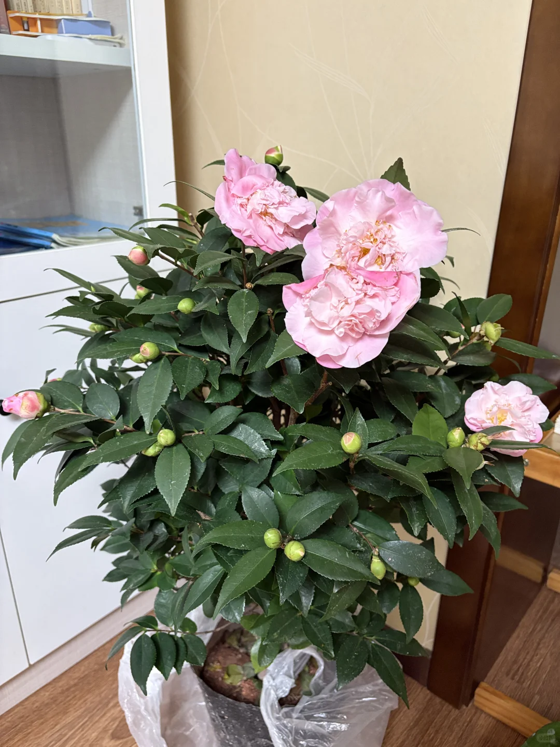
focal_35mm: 26
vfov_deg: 67.3
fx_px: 561
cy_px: 374
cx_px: 280
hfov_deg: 53.1
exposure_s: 1/50
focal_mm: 5.96
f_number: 1.6
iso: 250
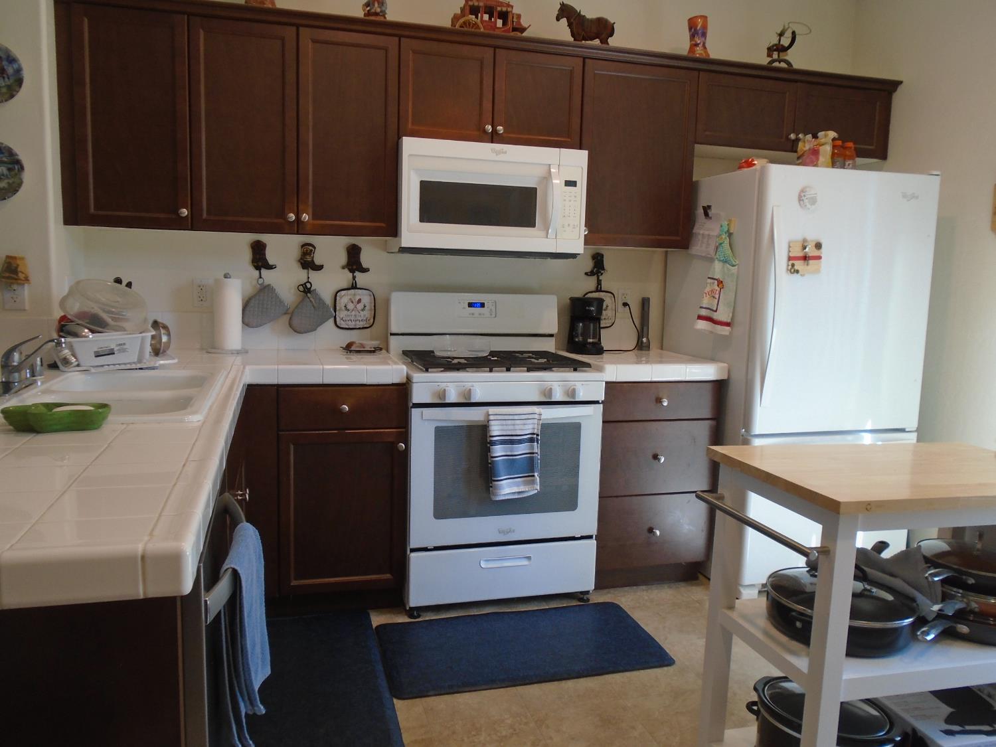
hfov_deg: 67.3
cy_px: 374
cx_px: 498
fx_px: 748
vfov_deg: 53.1
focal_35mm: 26
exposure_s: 1/30
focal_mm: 4.6
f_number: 3.2
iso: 100
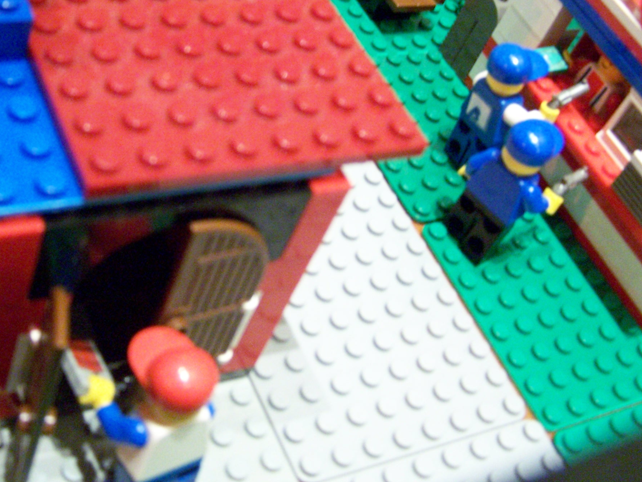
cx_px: 242
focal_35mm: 55
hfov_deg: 34.8
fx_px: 1020
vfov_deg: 26.3
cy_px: 146
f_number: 2.8
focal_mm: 6.3
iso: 400
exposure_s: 1/13
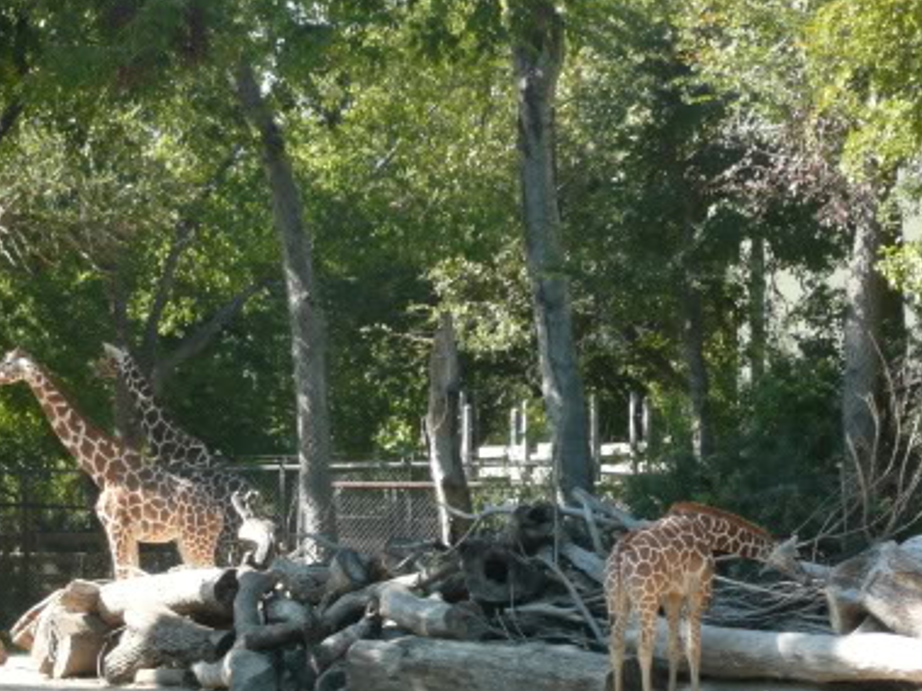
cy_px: 552
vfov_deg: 7.8
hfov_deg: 10.4
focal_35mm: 189
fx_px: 5032
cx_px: 156
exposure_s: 1/125
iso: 100
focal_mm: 18.4
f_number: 4.7
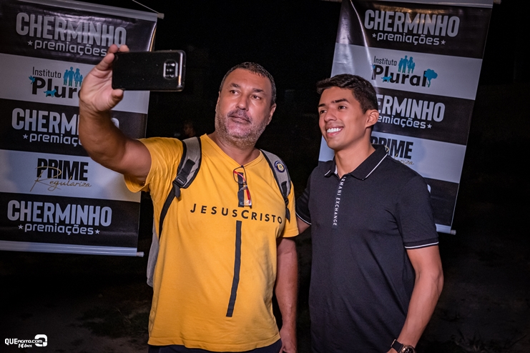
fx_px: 530
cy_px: 176
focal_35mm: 36
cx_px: 265
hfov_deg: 53.1
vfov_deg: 36.9
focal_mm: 24
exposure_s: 1/640
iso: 2500
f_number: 2.8
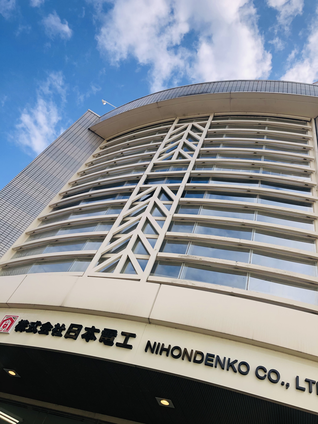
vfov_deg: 63.4
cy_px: 212
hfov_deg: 49.7
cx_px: 159
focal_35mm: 28
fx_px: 343
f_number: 1.8
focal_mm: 3.99
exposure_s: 1/1736
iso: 20
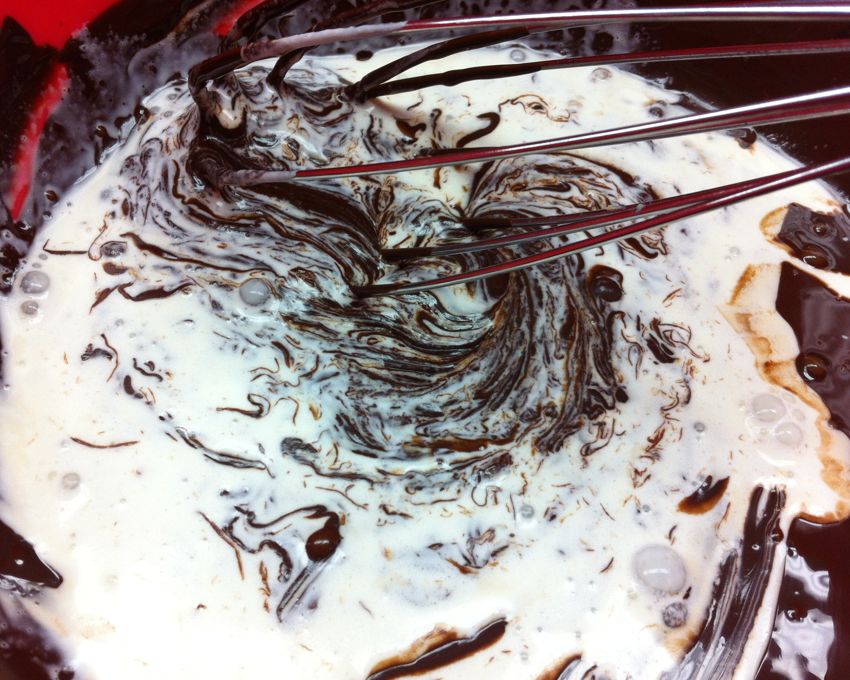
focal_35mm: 38
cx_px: 412
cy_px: 335
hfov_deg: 47.9
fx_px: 956
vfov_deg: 39.1
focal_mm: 3.85
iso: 100
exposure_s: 1/60
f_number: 2.8
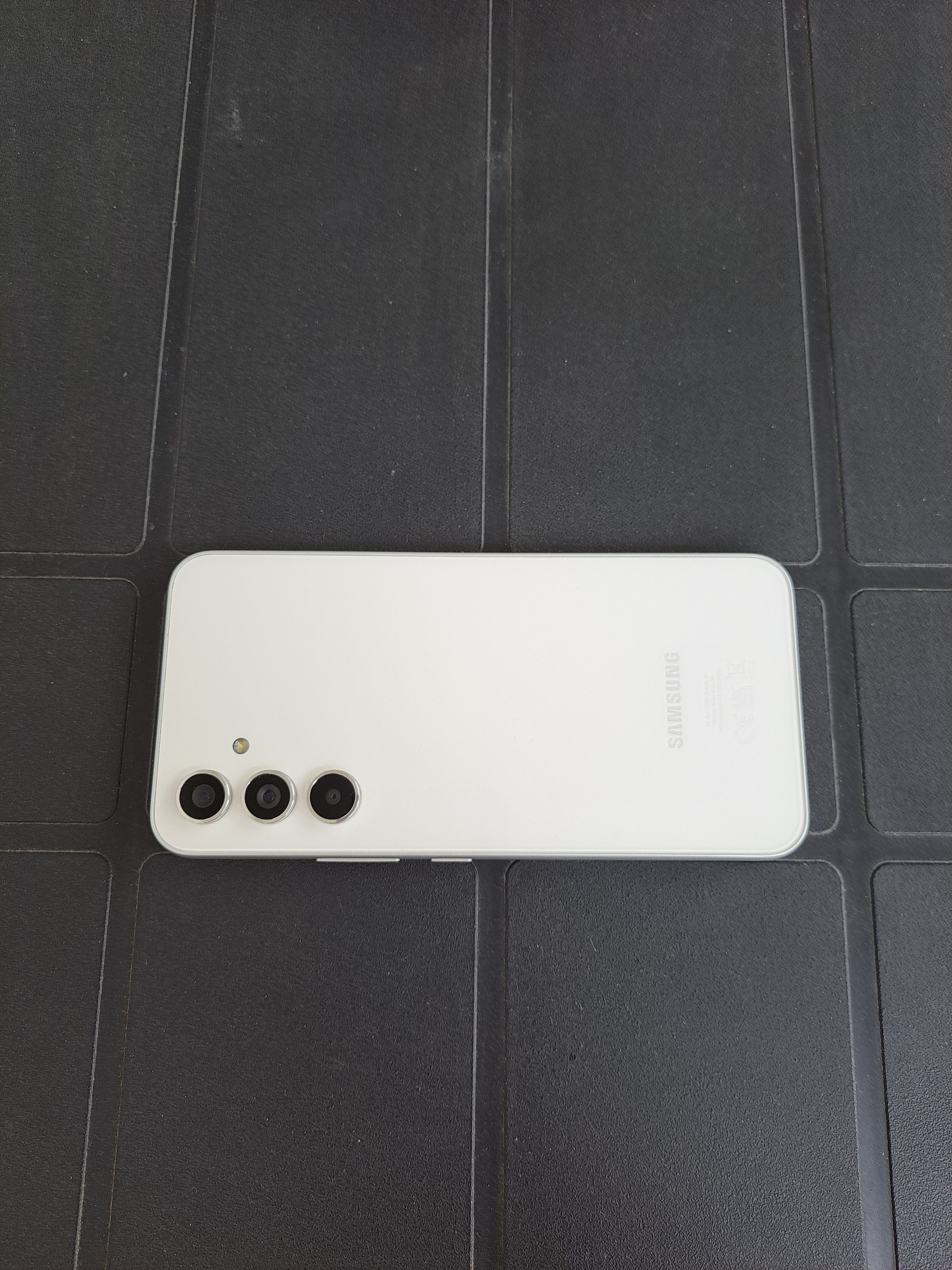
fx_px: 880
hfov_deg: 56.8
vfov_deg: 71.6
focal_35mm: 24
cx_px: 476
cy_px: 635
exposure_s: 1/100
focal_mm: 5.23
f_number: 1.8
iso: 50
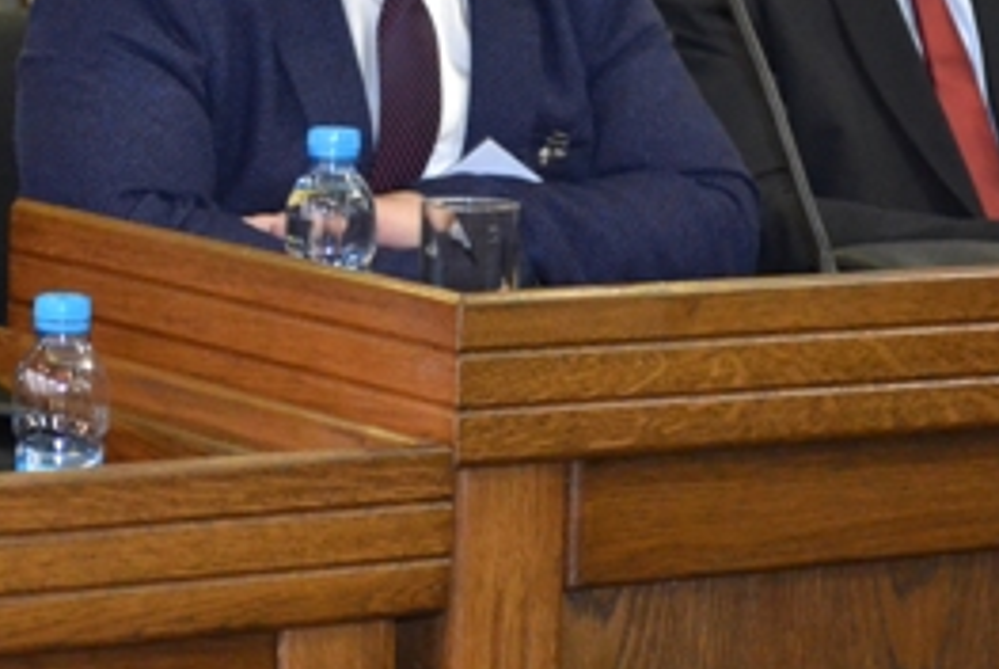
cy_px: -93
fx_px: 4862
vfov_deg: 7.8
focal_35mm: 175
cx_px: 61
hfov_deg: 11.6
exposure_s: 1/60
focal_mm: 48
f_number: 5.6
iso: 3200
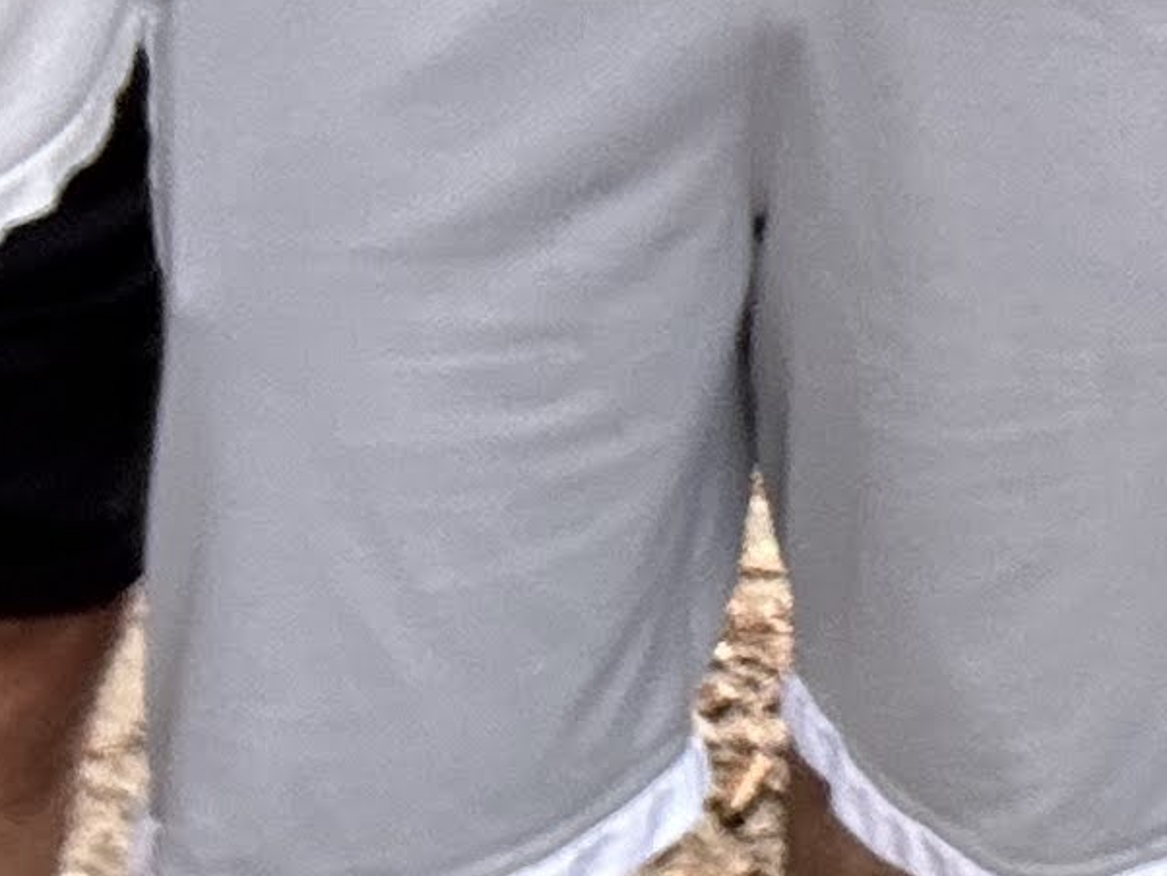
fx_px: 5194
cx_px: 2594
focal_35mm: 154
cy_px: -690
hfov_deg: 11.2
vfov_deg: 9.2
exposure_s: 1/117
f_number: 1.9
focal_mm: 2.69
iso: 80
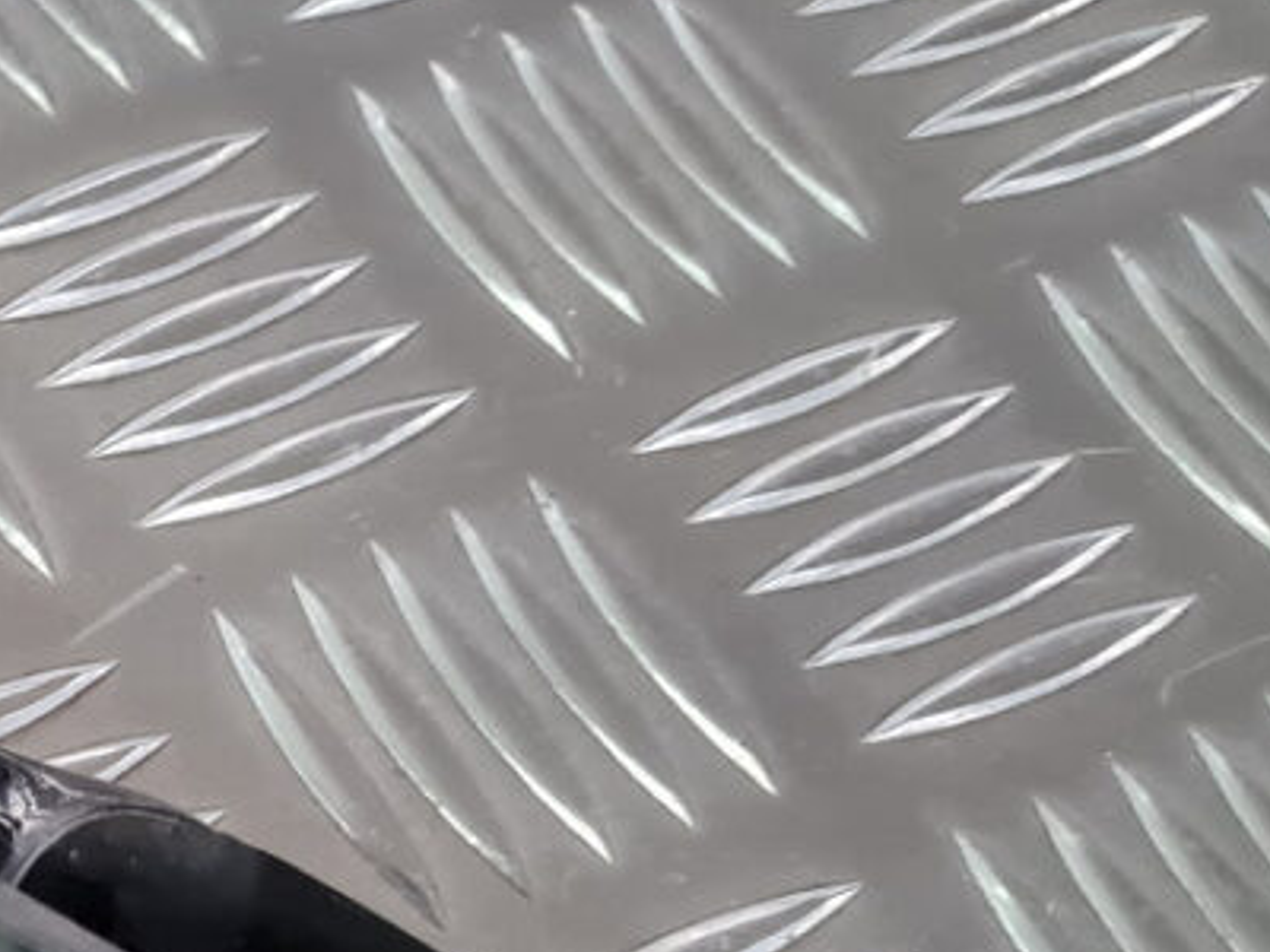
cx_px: -857
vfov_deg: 16.0
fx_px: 3339
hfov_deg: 18.1
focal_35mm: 91
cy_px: 914
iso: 400
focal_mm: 5.4
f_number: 1.8
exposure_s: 1/50
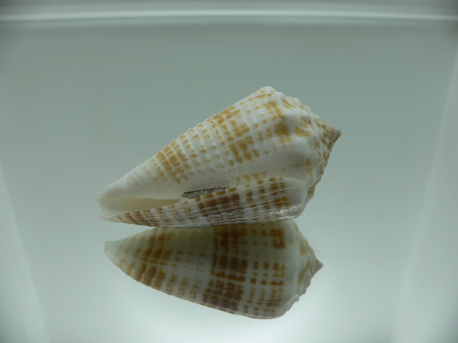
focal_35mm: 35
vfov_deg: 40.7
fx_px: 463
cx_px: 229
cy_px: 172
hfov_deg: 52.6
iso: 80
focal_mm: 4.6
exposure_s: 1/100
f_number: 2.8
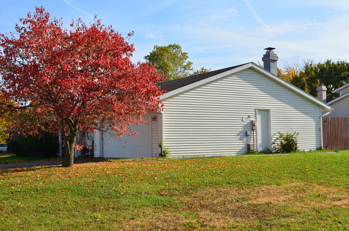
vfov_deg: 28.0
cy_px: 116
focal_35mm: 48
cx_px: 174
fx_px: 464
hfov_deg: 41.2
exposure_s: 1/250
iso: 200
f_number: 10
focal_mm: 32
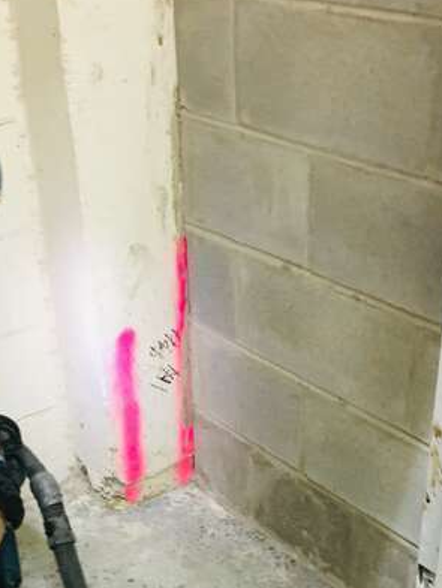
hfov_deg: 24.7
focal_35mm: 59
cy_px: 540
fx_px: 1004
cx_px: 133
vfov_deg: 31.0
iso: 125
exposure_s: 1/30
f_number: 2.2
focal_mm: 4.15
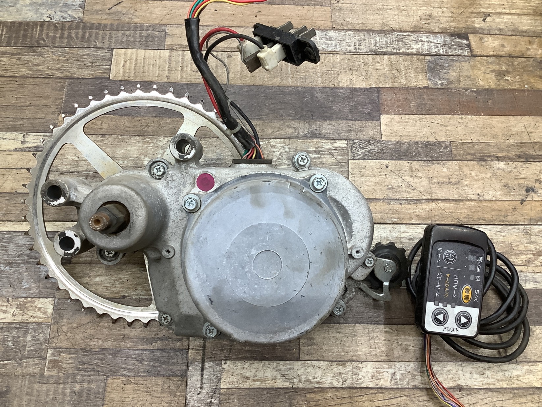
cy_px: 204
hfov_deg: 58.3
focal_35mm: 31
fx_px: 485
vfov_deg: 45.5
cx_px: 271
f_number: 2.4
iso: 125
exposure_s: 1/60
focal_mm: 3.3
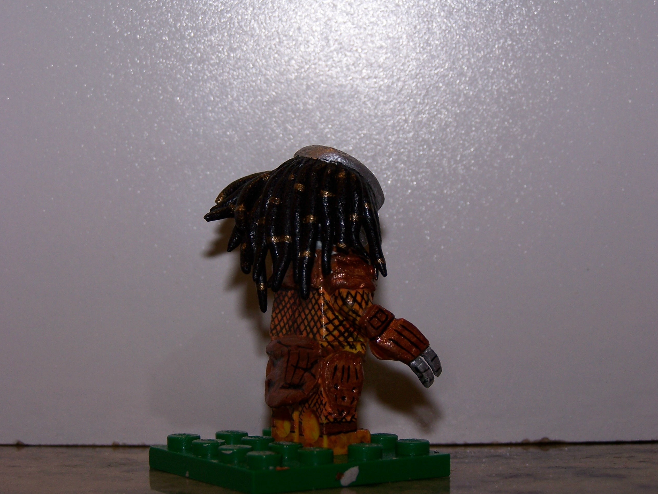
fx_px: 1578
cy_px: 247
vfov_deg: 17.8
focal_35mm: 83
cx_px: 326
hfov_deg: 23.6
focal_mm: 13.7
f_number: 3.2
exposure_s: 1/80
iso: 80
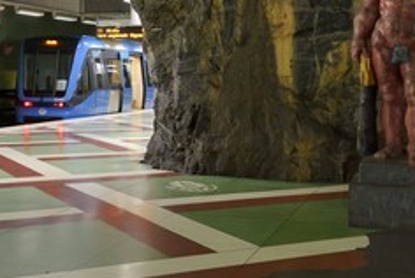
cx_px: 183
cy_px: 65
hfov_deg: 31.3
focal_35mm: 64
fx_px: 739
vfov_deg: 21.1
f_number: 4.5
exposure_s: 1/30
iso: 1600
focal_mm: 36
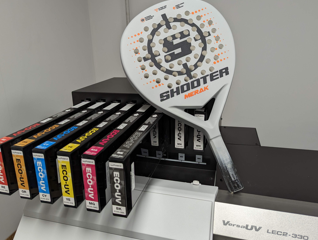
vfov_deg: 51.5
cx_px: 148
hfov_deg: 65.2
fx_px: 248
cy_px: 118
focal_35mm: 27
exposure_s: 1/40.2
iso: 47
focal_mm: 6.81
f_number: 1.85
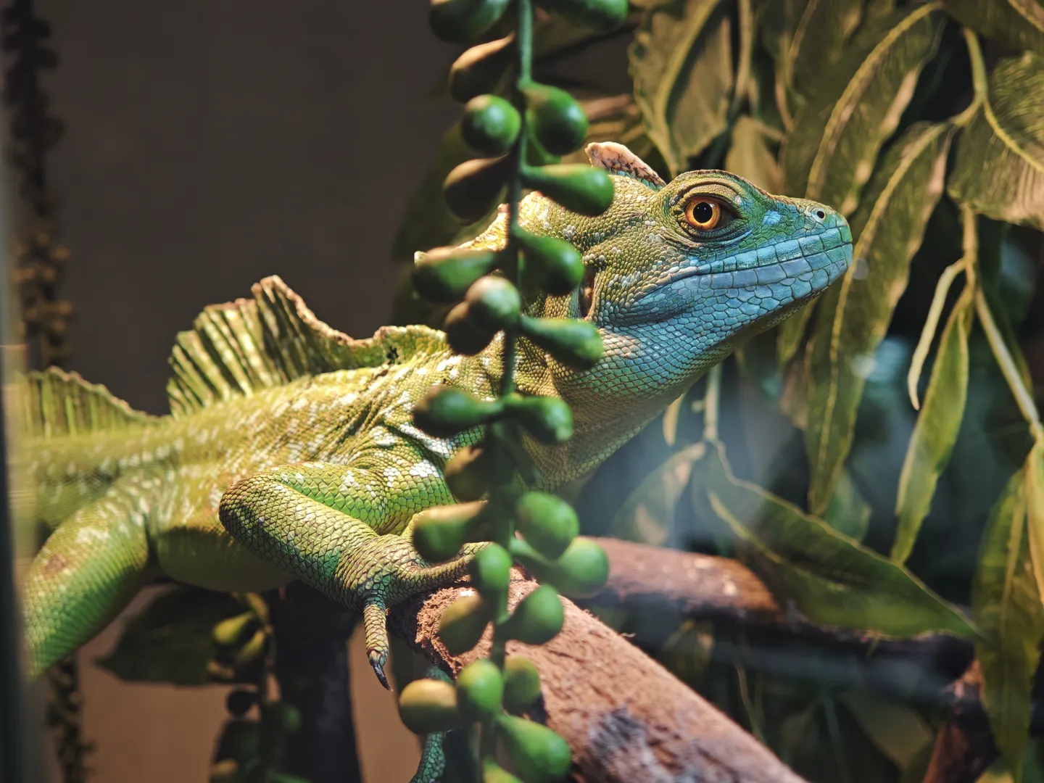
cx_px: 522
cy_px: 392
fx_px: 1810
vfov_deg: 24.4
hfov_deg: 32.2
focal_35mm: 60
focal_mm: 9
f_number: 2
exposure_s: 1/50
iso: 500
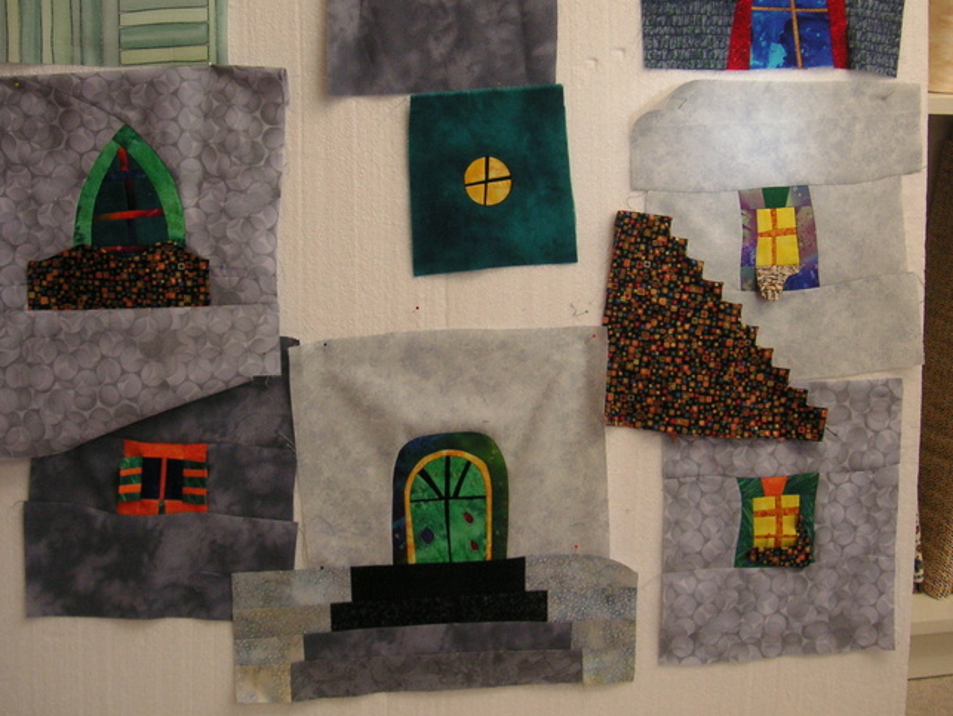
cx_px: 437
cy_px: 289
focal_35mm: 46
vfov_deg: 31.5
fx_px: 1267
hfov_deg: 41.2
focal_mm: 6.1
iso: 80
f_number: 2.8
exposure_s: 1/45
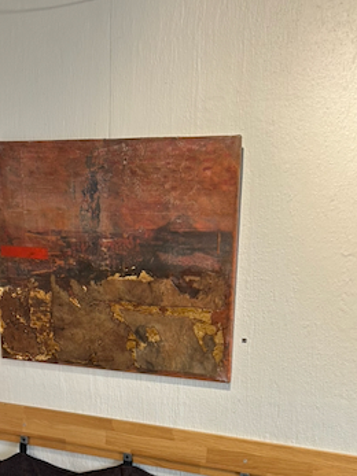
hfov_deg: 30.2
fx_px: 660
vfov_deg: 37.8
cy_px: 402
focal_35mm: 48
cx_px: 151
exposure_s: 1/50
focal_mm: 5.7
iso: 125
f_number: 1.5
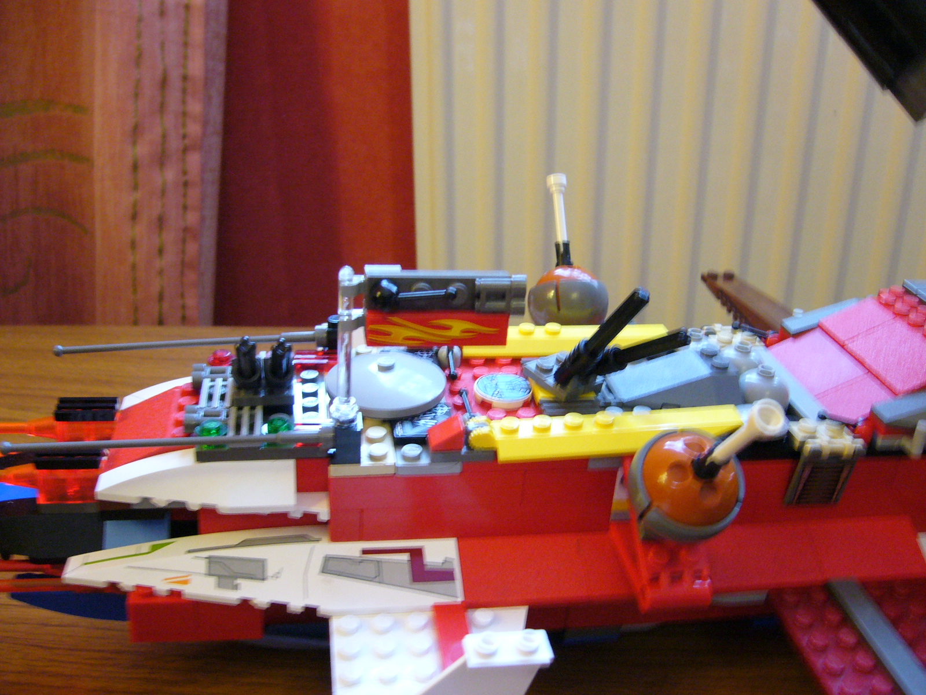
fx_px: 936
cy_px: 348
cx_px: 463
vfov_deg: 40.7
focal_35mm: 35
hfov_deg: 52.6
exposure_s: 1/8
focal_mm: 5.8
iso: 200
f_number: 2.8
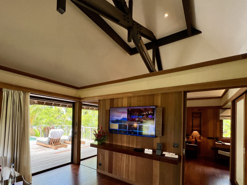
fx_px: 121
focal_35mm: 17
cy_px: 119
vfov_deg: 73.1
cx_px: 102
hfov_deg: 90.1
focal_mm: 1.57
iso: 64
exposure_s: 1/120
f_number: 1.8
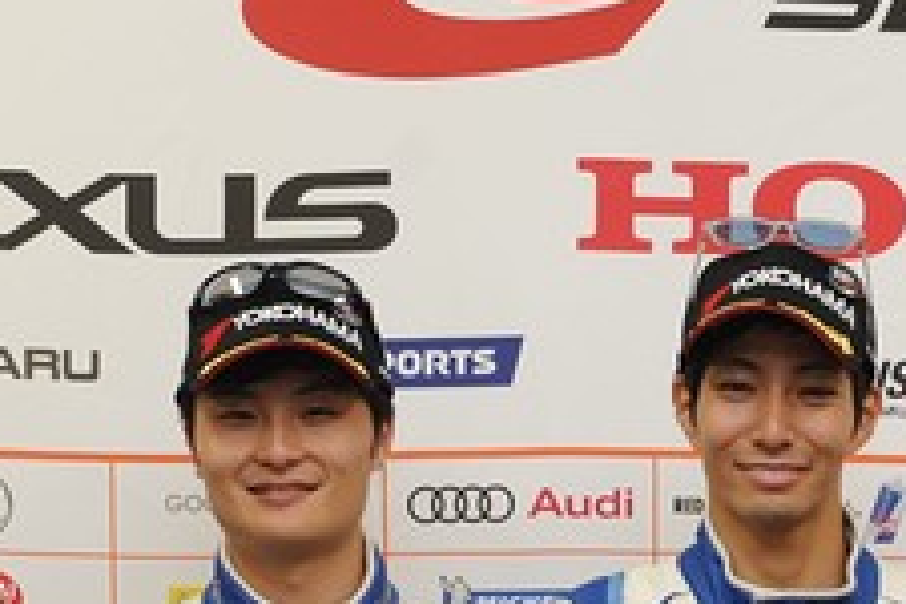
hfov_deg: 17.5
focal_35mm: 115
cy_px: 801
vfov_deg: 11.6
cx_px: 834
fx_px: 2894
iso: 400
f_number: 5.6
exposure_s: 1/60
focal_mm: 36
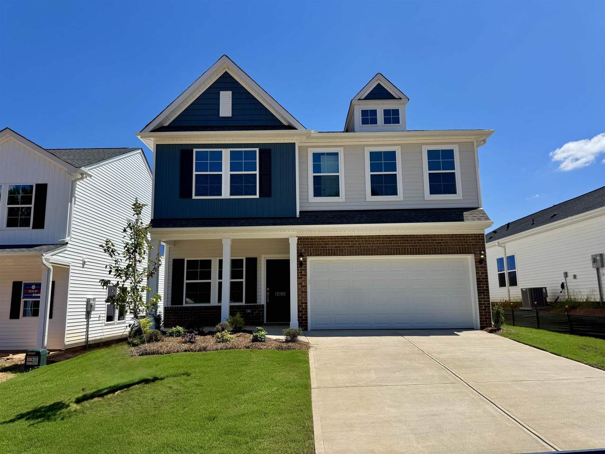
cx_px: 302
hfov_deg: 71.6
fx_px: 419
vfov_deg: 56.8
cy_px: 227
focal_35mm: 24
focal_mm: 6.76
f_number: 1.78
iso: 80
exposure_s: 1/6410
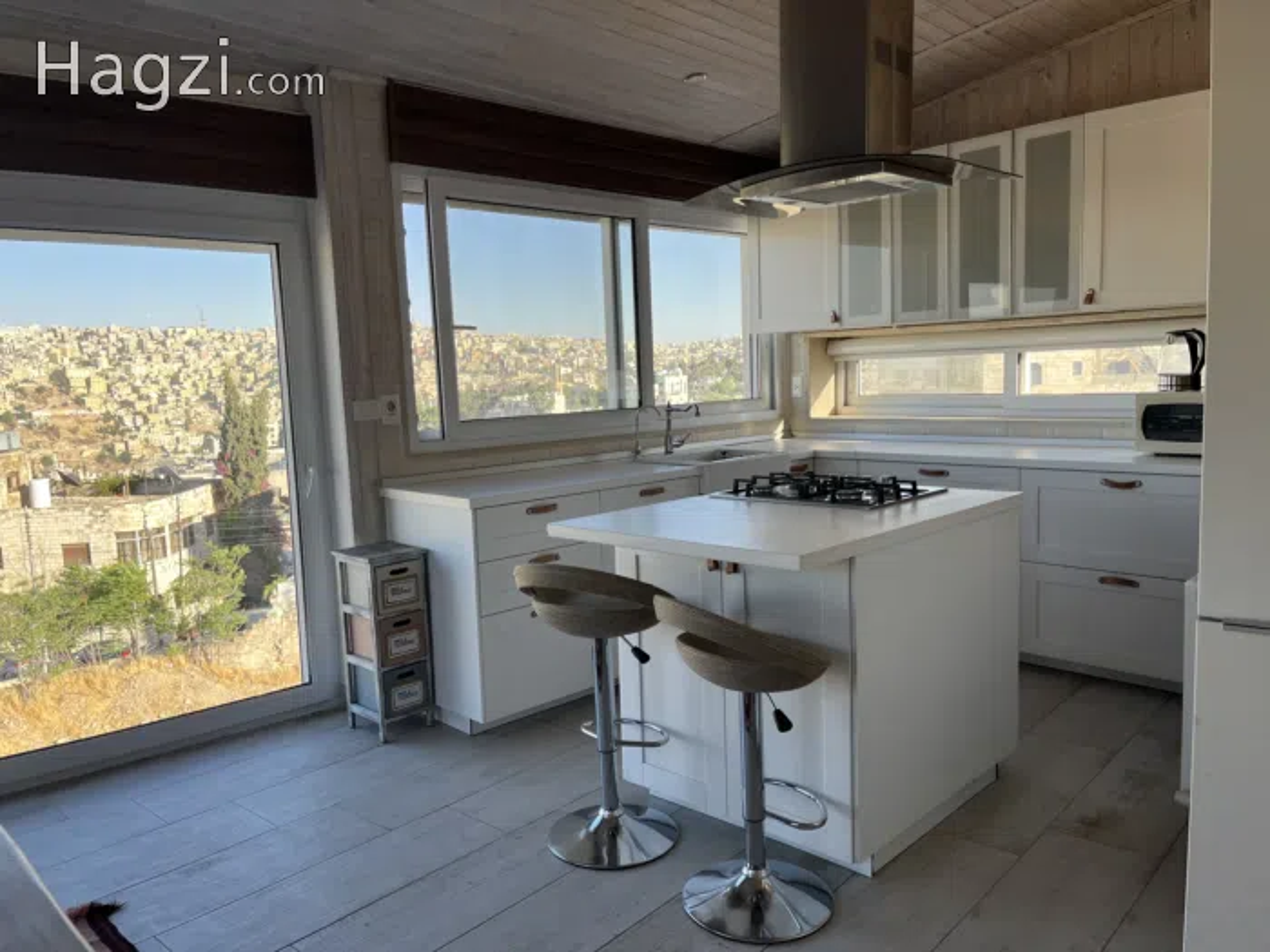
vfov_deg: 53.1
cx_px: 635
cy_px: 476
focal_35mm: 26
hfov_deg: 67.3
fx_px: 954
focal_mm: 5.1
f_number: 1.6
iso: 50
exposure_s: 1/563
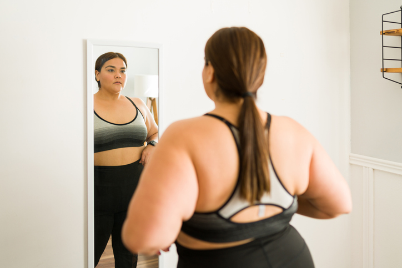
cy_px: 134
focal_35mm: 35
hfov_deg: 54.4
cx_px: 201
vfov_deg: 37.9
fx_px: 391
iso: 400
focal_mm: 35
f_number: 1.8
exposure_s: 1/160
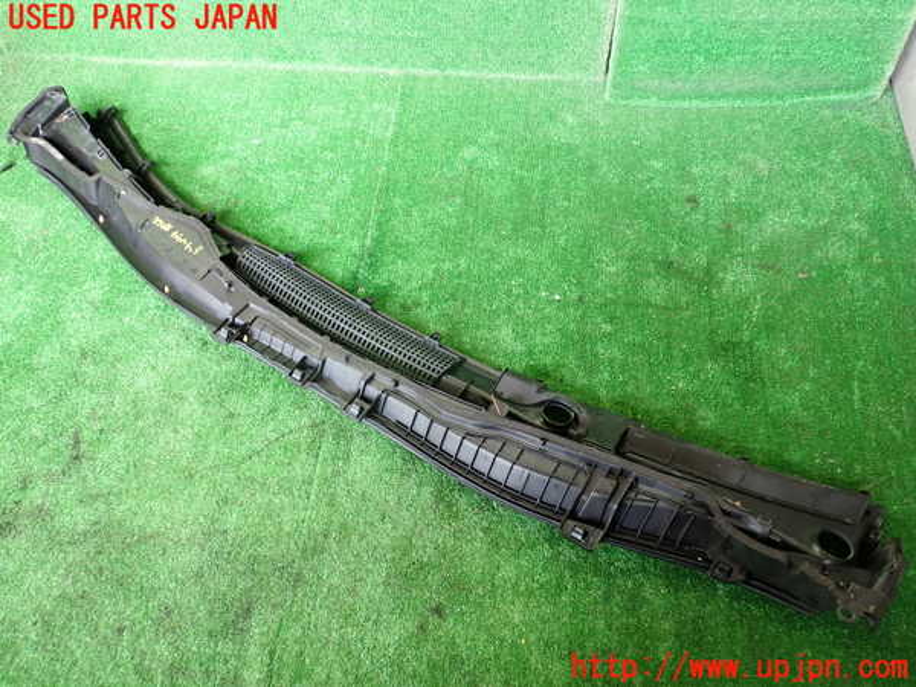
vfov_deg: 46.8
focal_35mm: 30
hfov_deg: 60.0
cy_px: 344
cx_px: 458
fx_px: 794
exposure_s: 1/30
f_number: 2.3
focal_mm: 5.4
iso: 200
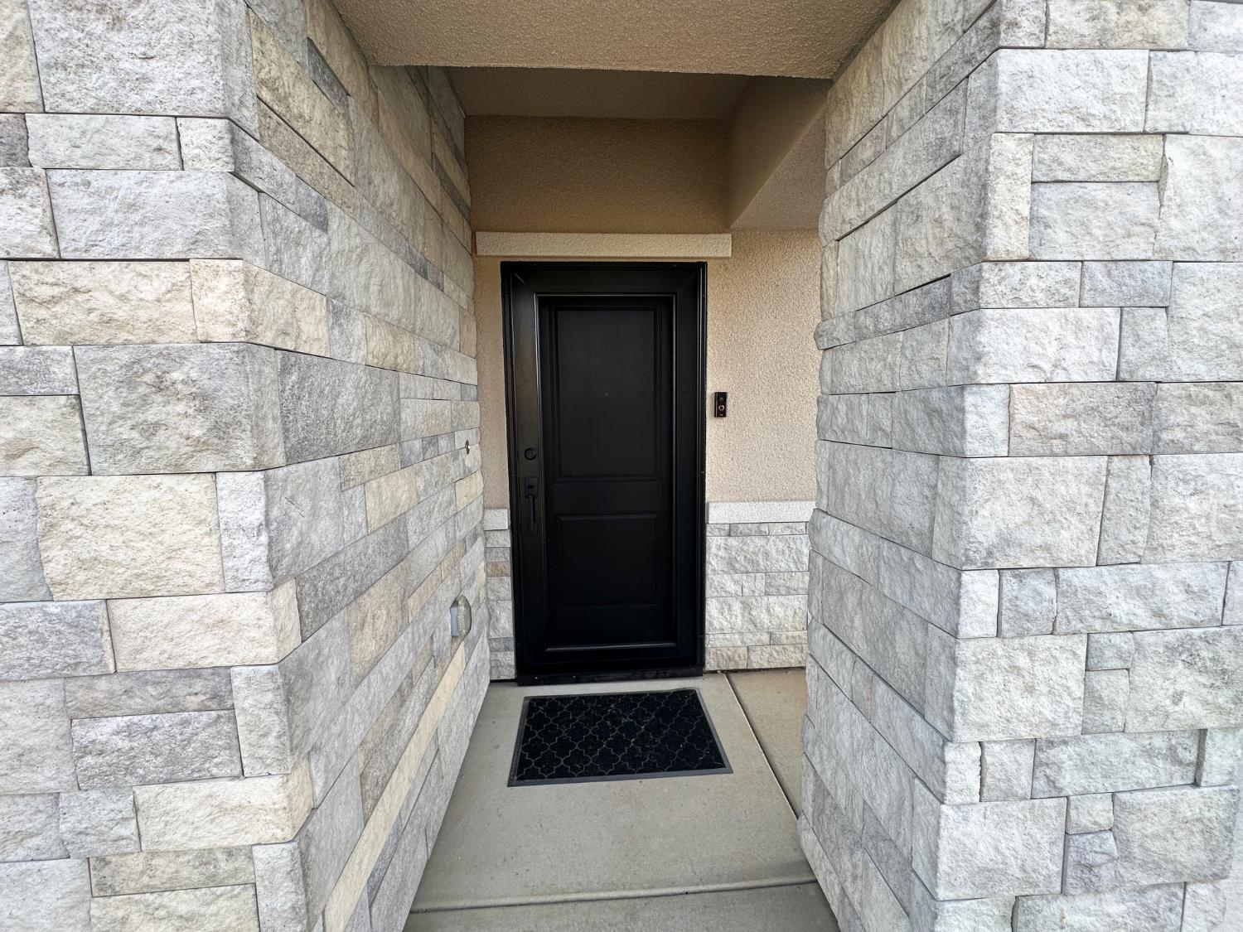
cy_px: 466
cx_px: 622
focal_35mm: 14
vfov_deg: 85.7
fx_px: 503
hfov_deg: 102.1
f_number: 2.2
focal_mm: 2.22
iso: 40
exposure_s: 1/150
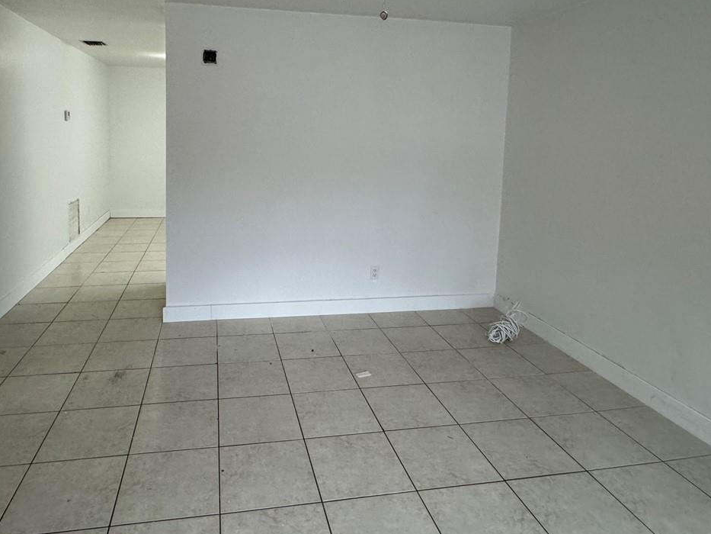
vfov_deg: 55.5
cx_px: 304
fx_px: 493
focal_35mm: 24
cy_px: 172
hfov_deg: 71.2
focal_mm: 2.22
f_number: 2.2
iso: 250
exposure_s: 1/120
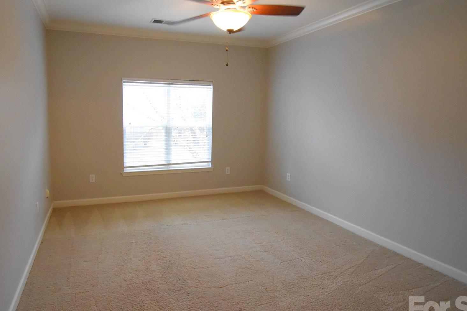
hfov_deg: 80.1
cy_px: 141
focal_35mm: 21
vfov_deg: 59.4
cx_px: 184
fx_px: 272
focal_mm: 10
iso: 3600
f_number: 4.5
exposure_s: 1/125
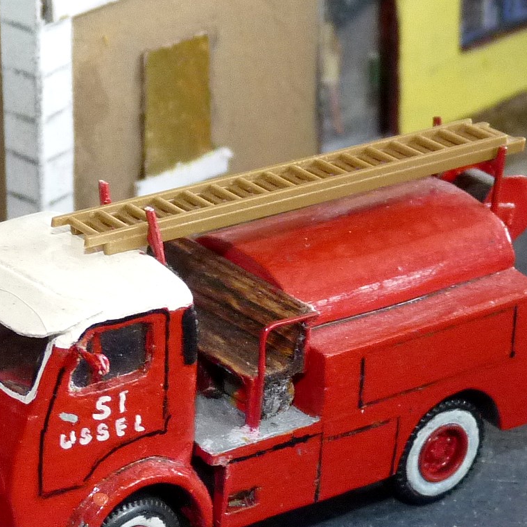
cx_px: 156
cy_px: 365
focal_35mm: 134
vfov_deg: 13.0
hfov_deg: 13.0
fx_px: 2308
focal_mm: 8
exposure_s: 1/30
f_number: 3.2
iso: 200
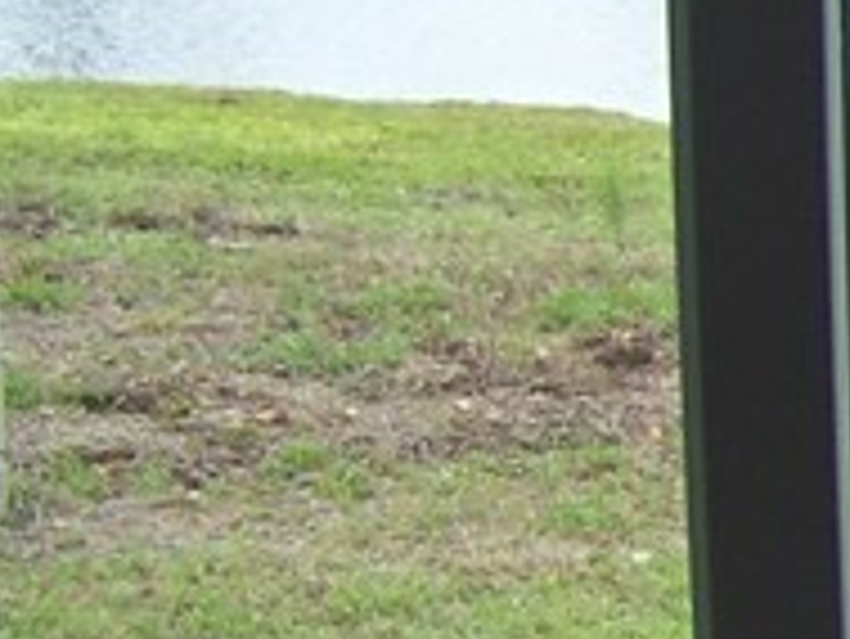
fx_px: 4791
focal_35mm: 195
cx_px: 2199
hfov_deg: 8.9
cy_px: 518
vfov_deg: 7.6
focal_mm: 5.85
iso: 64
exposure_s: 1/250
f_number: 2.8
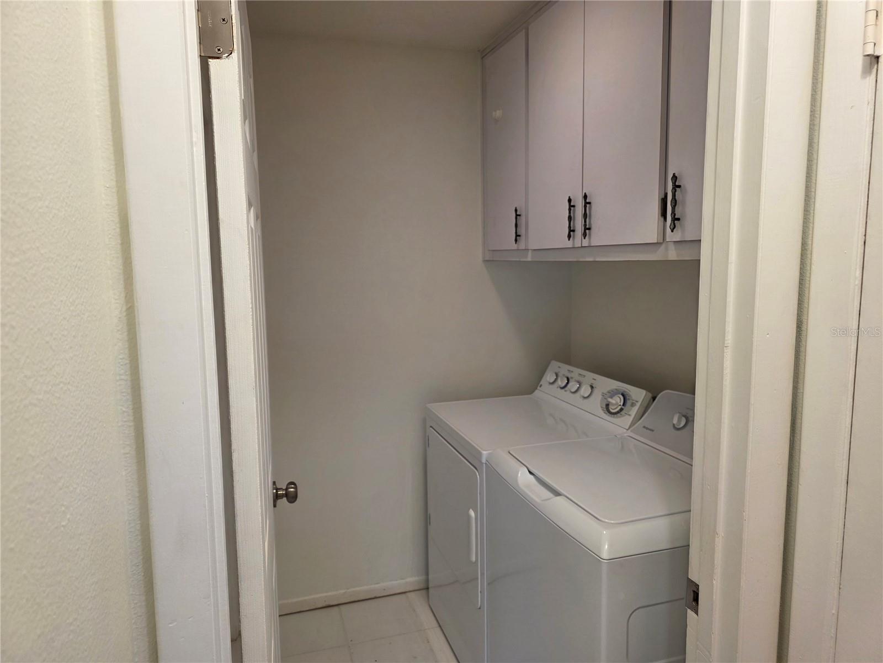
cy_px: 332
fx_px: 587
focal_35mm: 23
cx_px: 442
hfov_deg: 73.9
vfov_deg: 58.9
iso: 125
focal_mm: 6.3
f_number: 1.7
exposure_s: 1/120
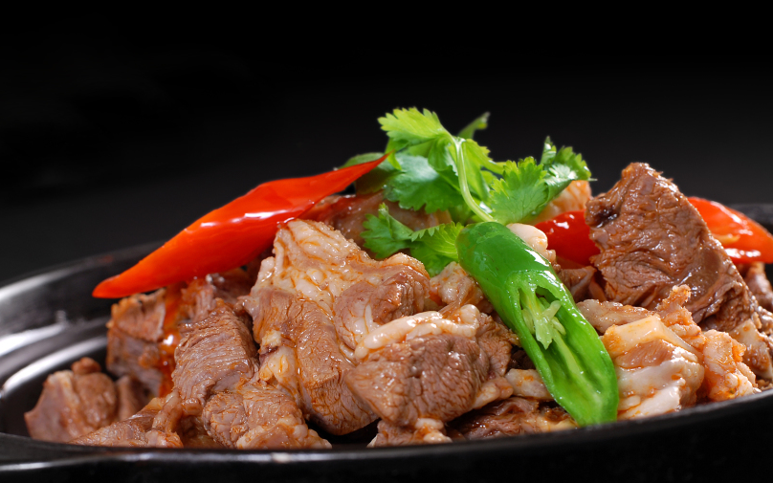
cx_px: 433
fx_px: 2043
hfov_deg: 21.4
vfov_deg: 13.5
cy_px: 254
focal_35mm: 97
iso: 100
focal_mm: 50
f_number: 7.1
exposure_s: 1/160
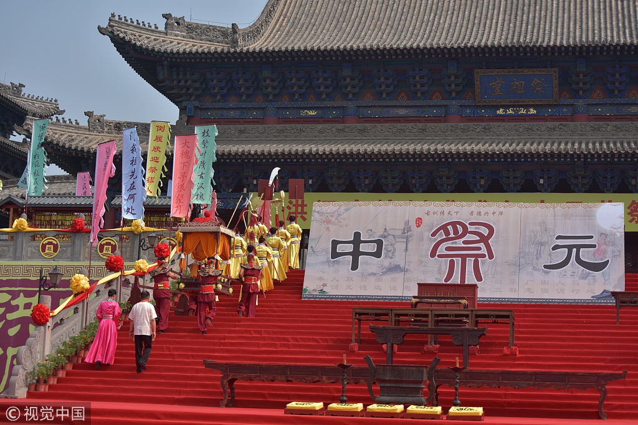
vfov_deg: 19.5
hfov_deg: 28.8
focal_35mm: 70
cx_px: 319
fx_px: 1241
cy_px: 212
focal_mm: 70
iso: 100
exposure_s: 1/1250
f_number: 4.5
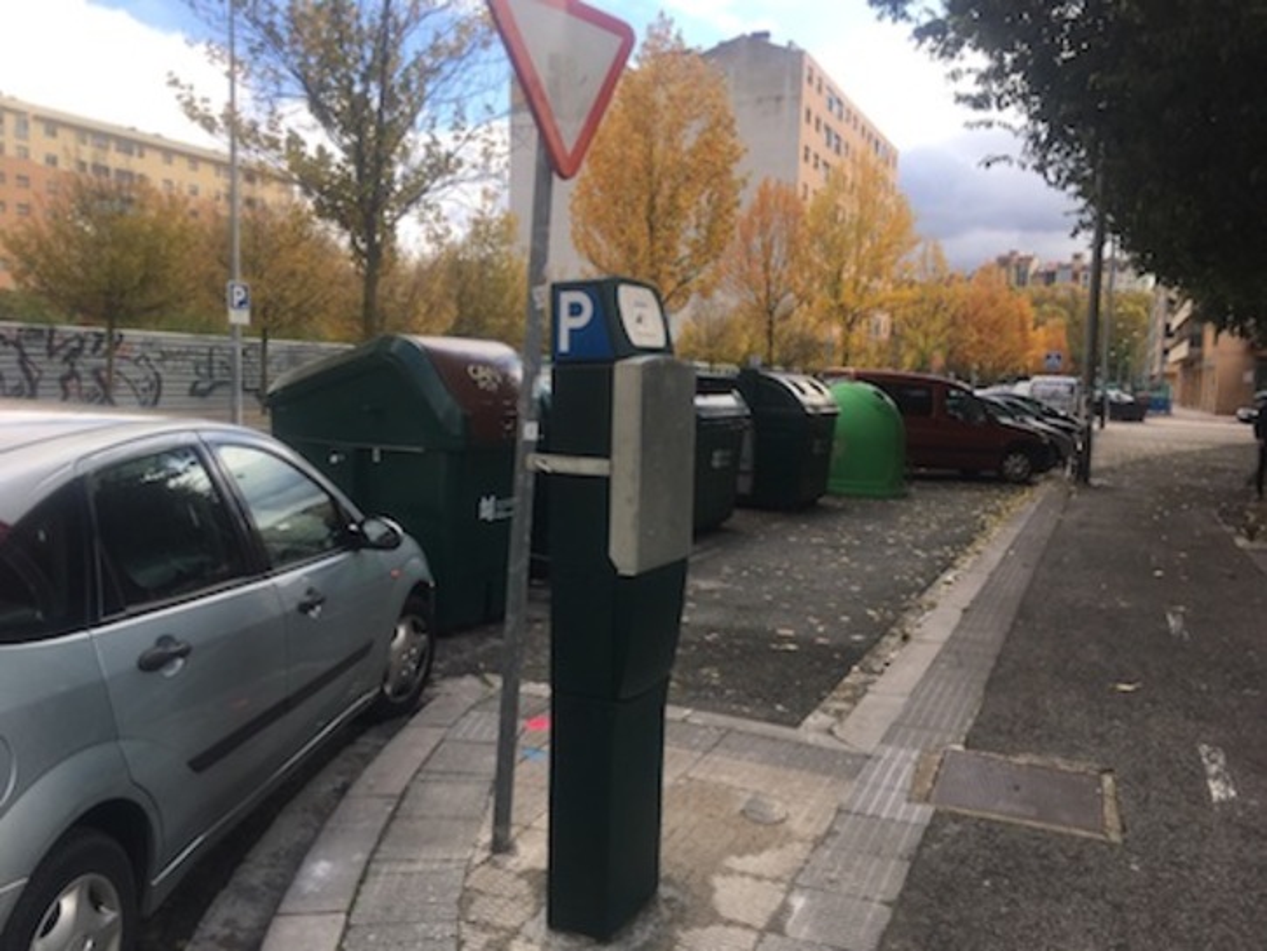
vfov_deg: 48.3
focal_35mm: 29
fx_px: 1062
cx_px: 634
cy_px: 476
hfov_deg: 61.6
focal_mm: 4.15
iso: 25
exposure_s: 1/530
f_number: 2.2
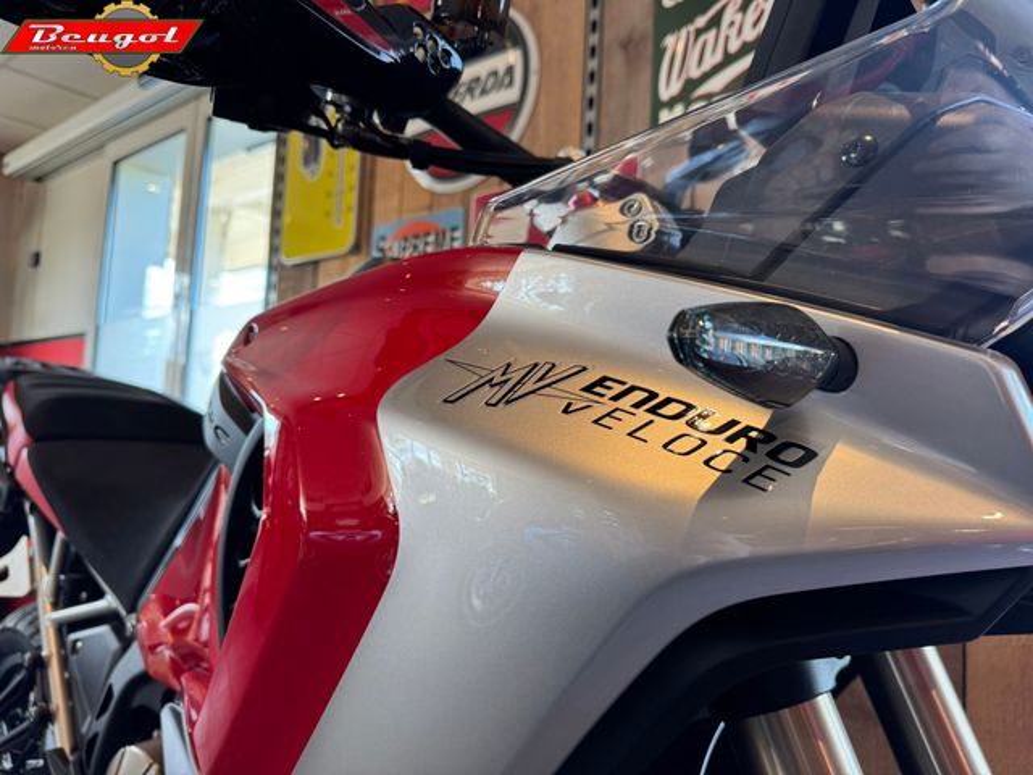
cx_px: 516
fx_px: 716
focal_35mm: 24
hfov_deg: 71.6
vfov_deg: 56.8
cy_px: 388
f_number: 1.78
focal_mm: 6.76
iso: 125
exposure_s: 1/100
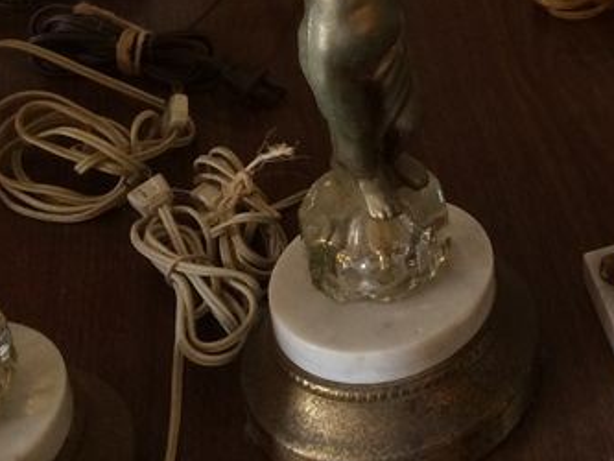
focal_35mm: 81
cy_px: -156
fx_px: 1437
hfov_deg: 22.4
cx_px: 723
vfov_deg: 17.0
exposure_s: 1/30
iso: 100
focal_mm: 4.12
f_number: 2.2
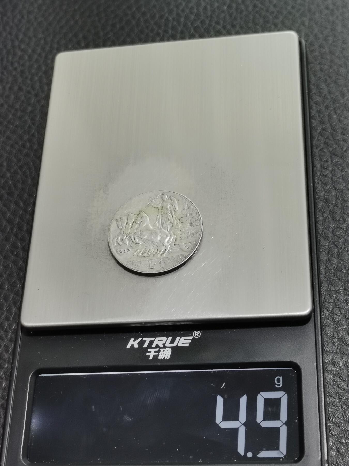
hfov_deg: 23.7
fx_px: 833
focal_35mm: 62
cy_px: 233
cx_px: 174
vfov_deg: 31.2
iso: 100
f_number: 1.8
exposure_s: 1/100
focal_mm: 5.58
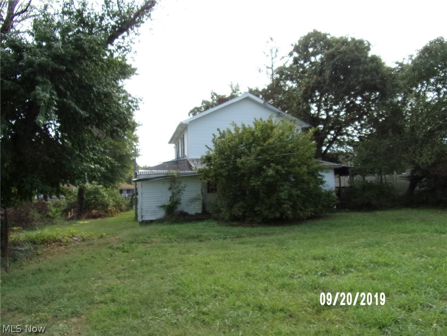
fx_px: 310
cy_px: 168
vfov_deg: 56.8
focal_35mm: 24
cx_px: 224
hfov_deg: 71.6
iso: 80
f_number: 3.3
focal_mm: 4.3
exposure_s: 1/420
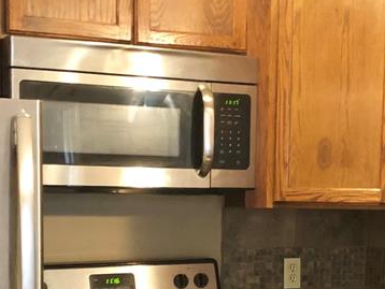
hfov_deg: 24.4
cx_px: 195
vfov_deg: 18.0
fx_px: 890
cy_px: 283
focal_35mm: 80
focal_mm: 3.99
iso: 80
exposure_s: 1/5
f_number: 1.8
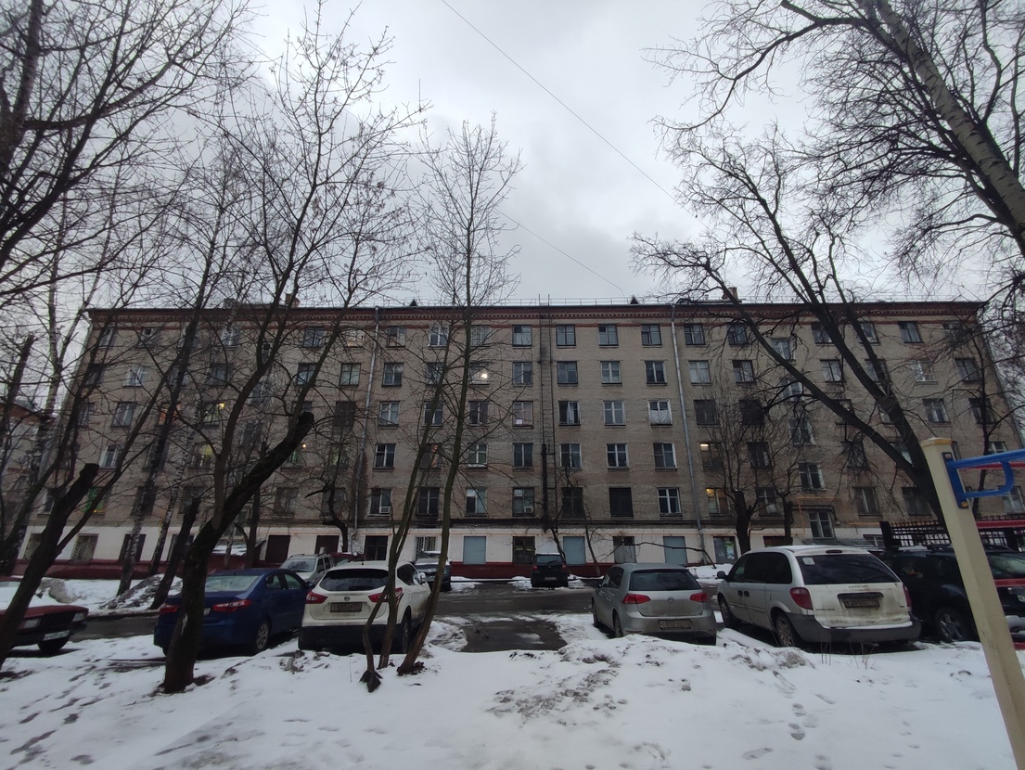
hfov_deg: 94.5
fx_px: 474
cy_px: 385
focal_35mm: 16
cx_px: 512
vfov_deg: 78.2
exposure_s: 1/50
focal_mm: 1.65
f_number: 2.2
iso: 128
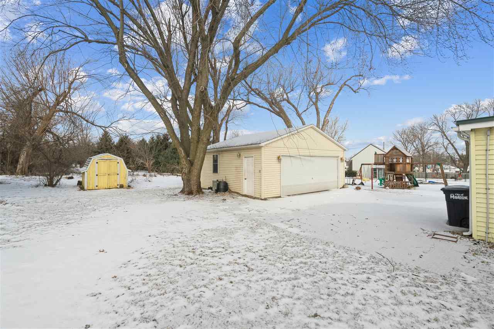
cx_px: 247
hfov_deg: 96.7
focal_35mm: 16
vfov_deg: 73.7
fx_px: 220
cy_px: 164
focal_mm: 16
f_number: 10
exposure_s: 1/320
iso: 400
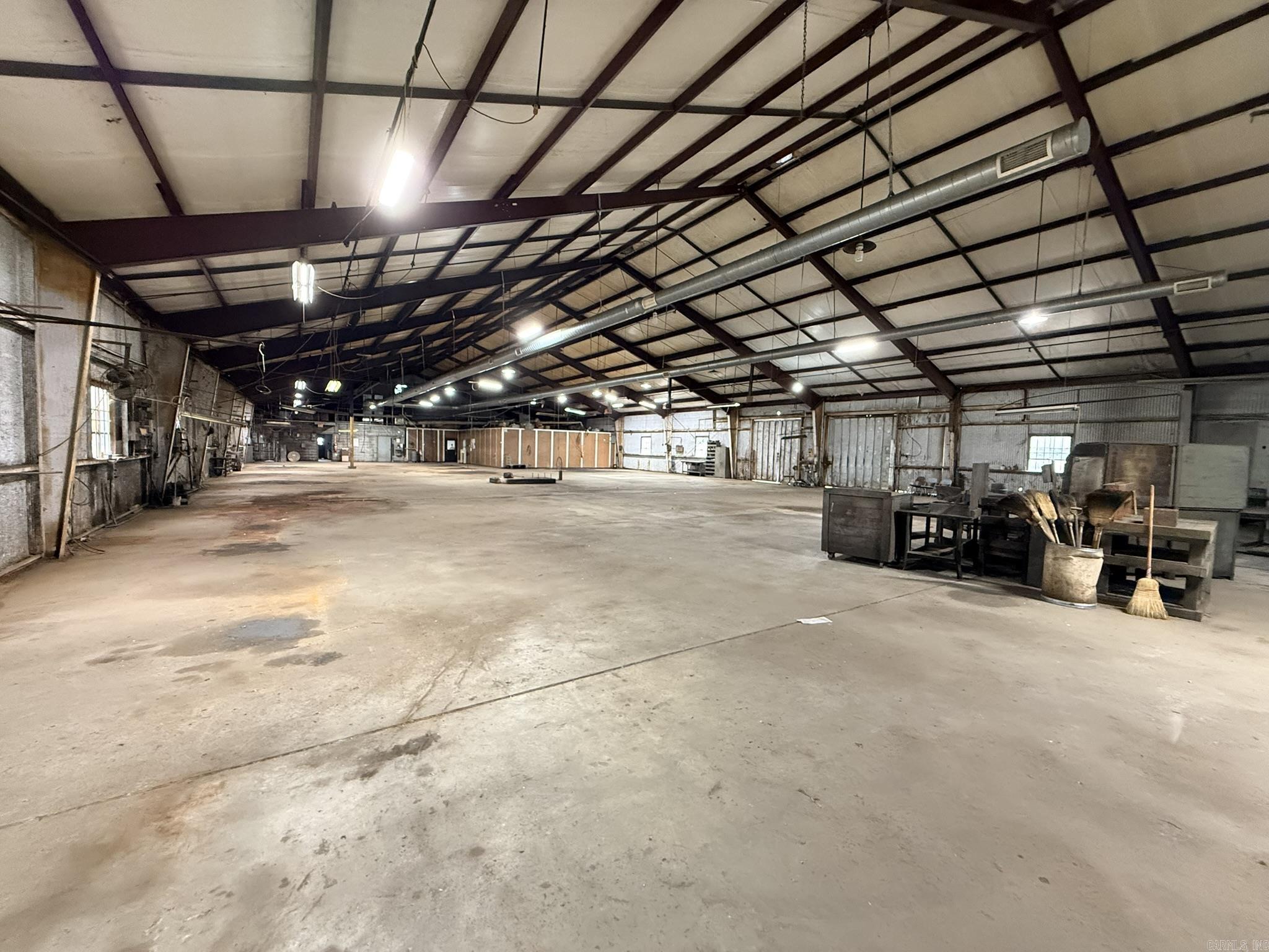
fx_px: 513
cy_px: 476
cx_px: 634
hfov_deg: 102.1
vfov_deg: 85.7
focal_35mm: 14
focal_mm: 2.22
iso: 640
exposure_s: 1/60
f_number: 2.2
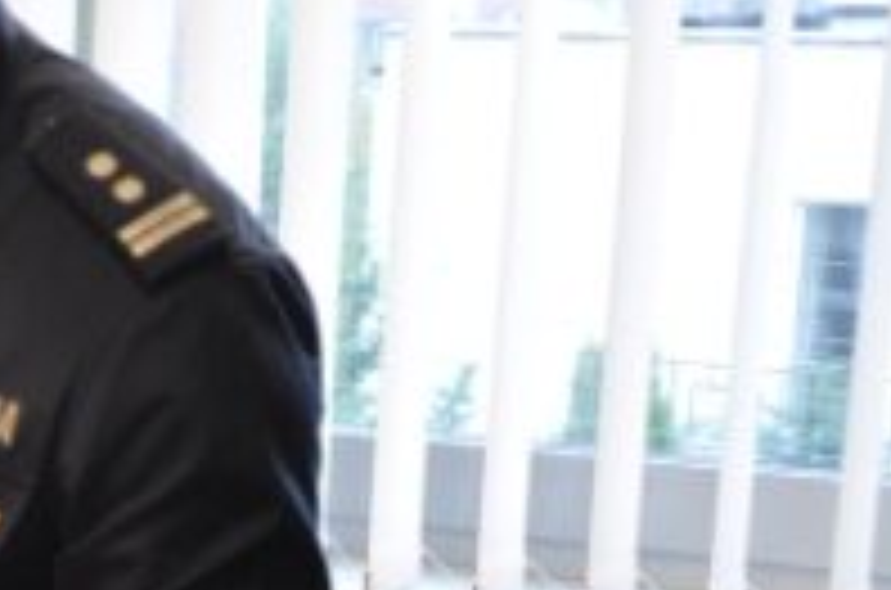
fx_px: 3160
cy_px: 635
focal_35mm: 128
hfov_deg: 14.2
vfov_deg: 10.5
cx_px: -702
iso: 560
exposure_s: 1/60
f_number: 4
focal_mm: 22
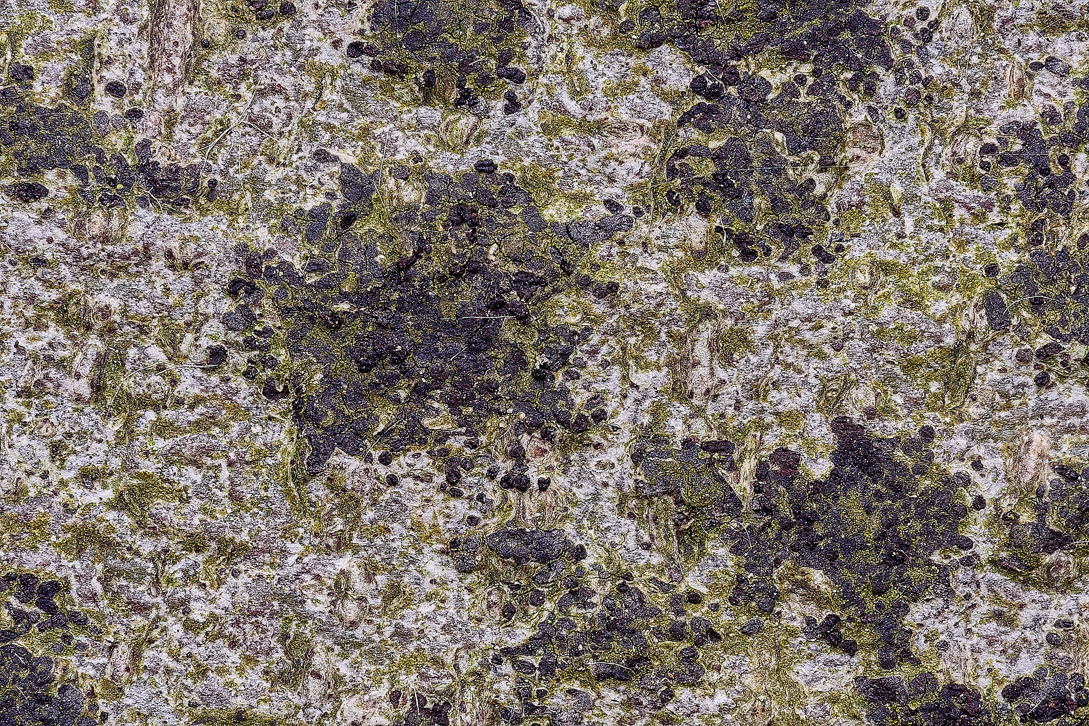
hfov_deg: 9.1
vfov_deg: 6.1
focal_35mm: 225
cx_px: 544
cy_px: 363
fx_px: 6806
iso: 640
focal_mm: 147
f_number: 57
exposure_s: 1/200
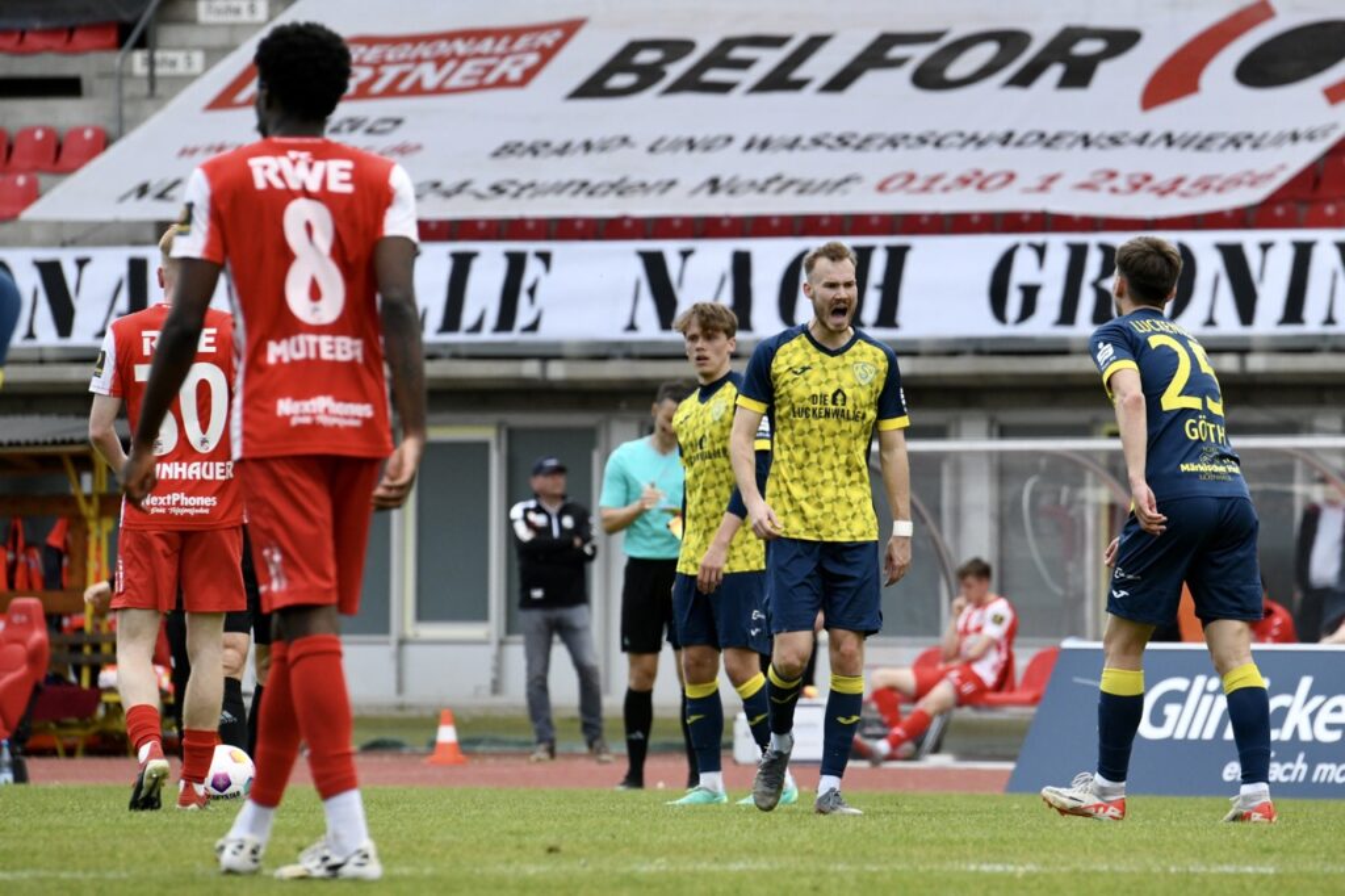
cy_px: 448
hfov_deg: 5.2
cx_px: 672
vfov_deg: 3.4
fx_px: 14939
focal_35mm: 400
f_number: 9
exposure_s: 1/2000
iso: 2500
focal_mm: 400
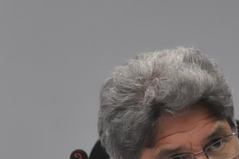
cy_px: 284
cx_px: 303
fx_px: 3280
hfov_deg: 4.2
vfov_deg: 2.8
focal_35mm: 494
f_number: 5.3
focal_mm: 75
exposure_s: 1/160
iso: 2000
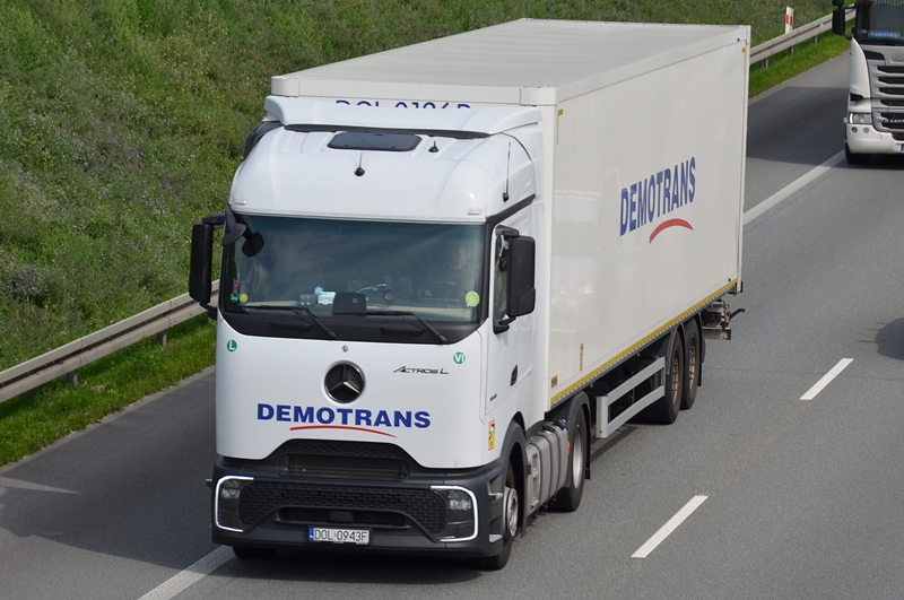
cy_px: 300
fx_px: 3949
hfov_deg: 13.1
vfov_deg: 8.7
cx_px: 452
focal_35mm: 158
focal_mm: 105
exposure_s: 1/800
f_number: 5.6
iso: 125
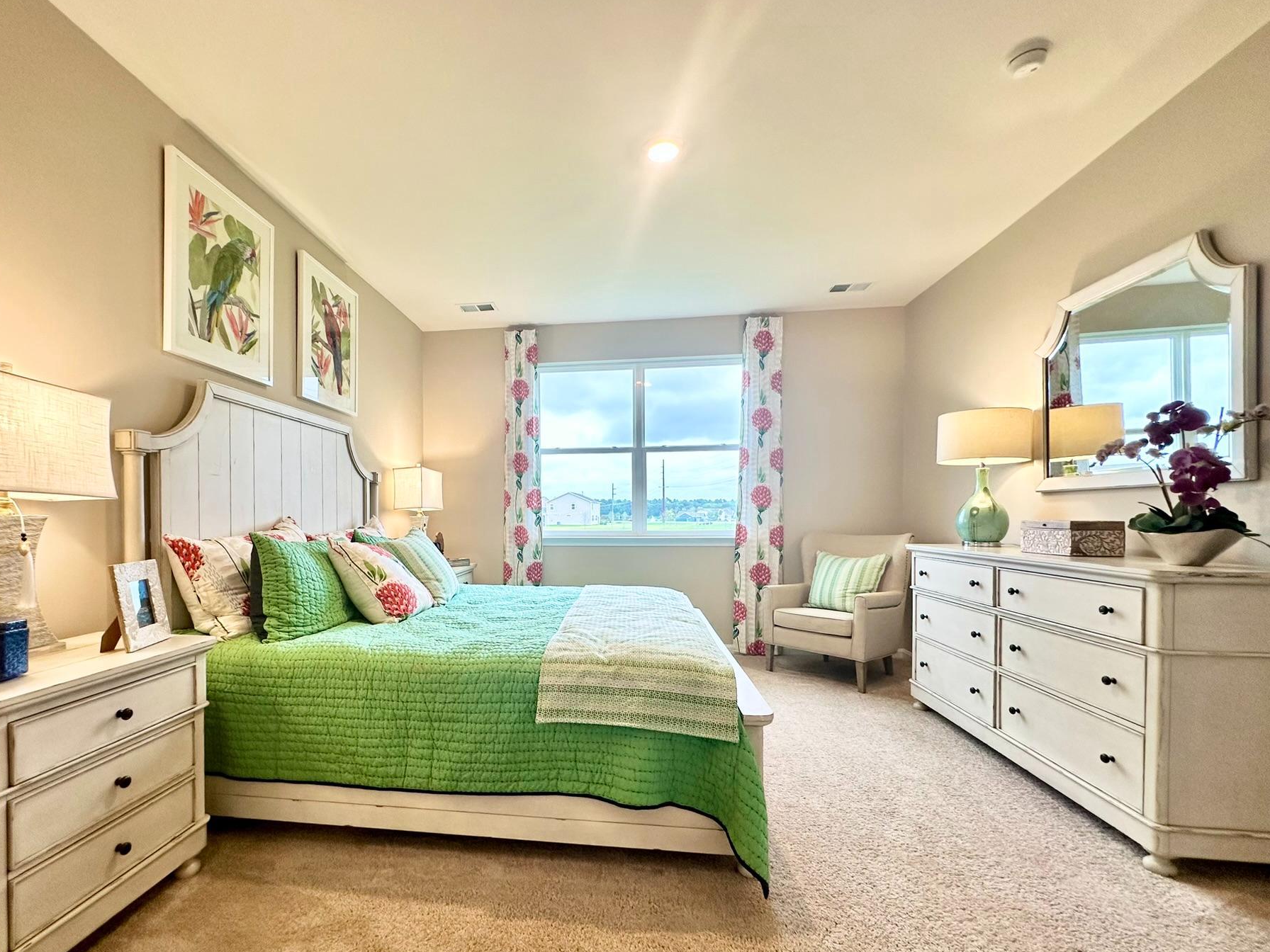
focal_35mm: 16
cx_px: 546
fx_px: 587
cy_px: 525
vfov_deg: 77.9
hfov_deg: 93.9
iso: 160
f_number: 2.2
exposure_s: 1/60
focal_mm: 2.22
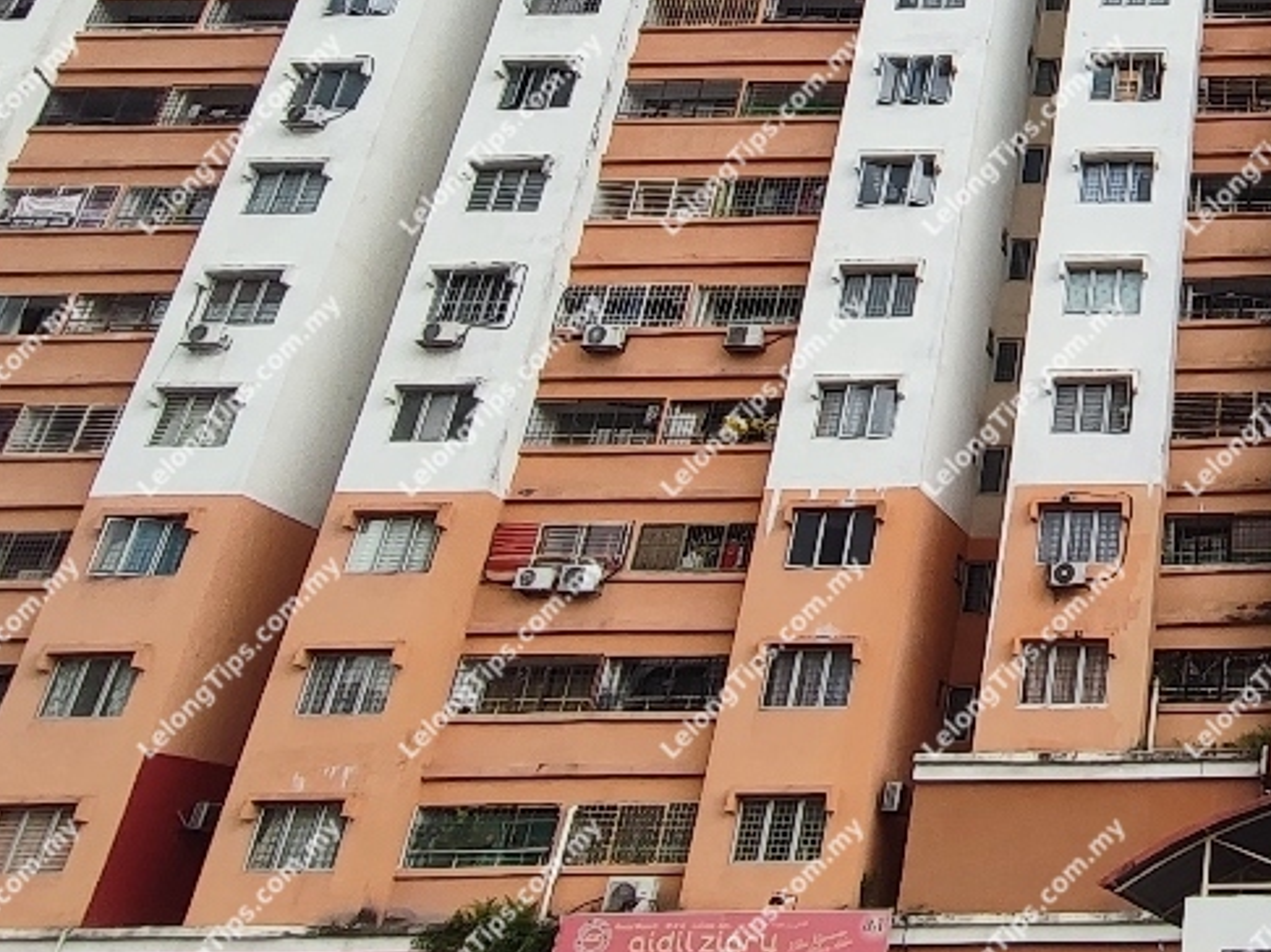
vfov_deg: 31.4
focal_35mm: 41
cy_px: -84
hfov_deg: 36.7
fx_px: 1505
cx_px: 1474
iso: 50
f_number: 2.2
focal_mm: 1.65
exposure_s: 1/334
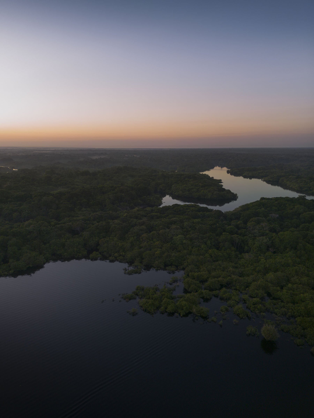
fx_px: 290
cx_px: 157
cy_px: 209
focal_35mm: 24
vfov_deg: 71.6
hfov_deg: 56.8
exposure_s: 1/60
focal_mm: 6.72
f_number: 1.7
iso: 100
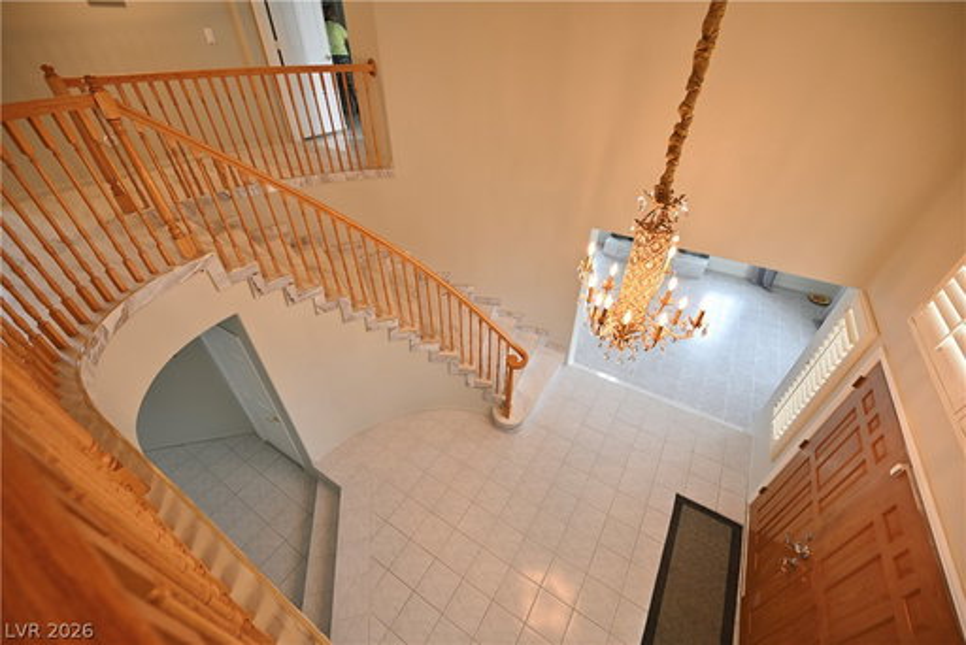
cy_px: 322
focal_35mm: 14
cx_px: 483
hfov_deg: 104.2
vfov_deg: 81.3
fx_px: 376
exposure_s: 1/60
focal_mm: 14
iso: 500
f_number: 4.5
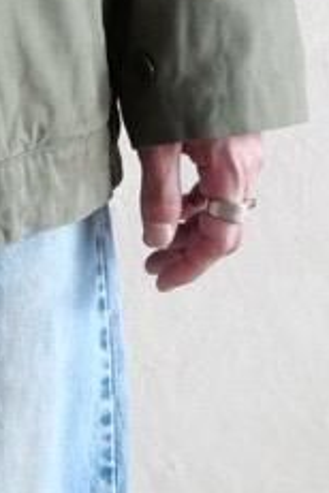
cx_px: -286
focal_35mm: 368
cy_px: -317
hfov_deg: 3.7
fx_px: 5044
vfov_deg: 5.5
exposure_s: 1/125
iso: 3200
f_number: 3.9
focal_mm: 48
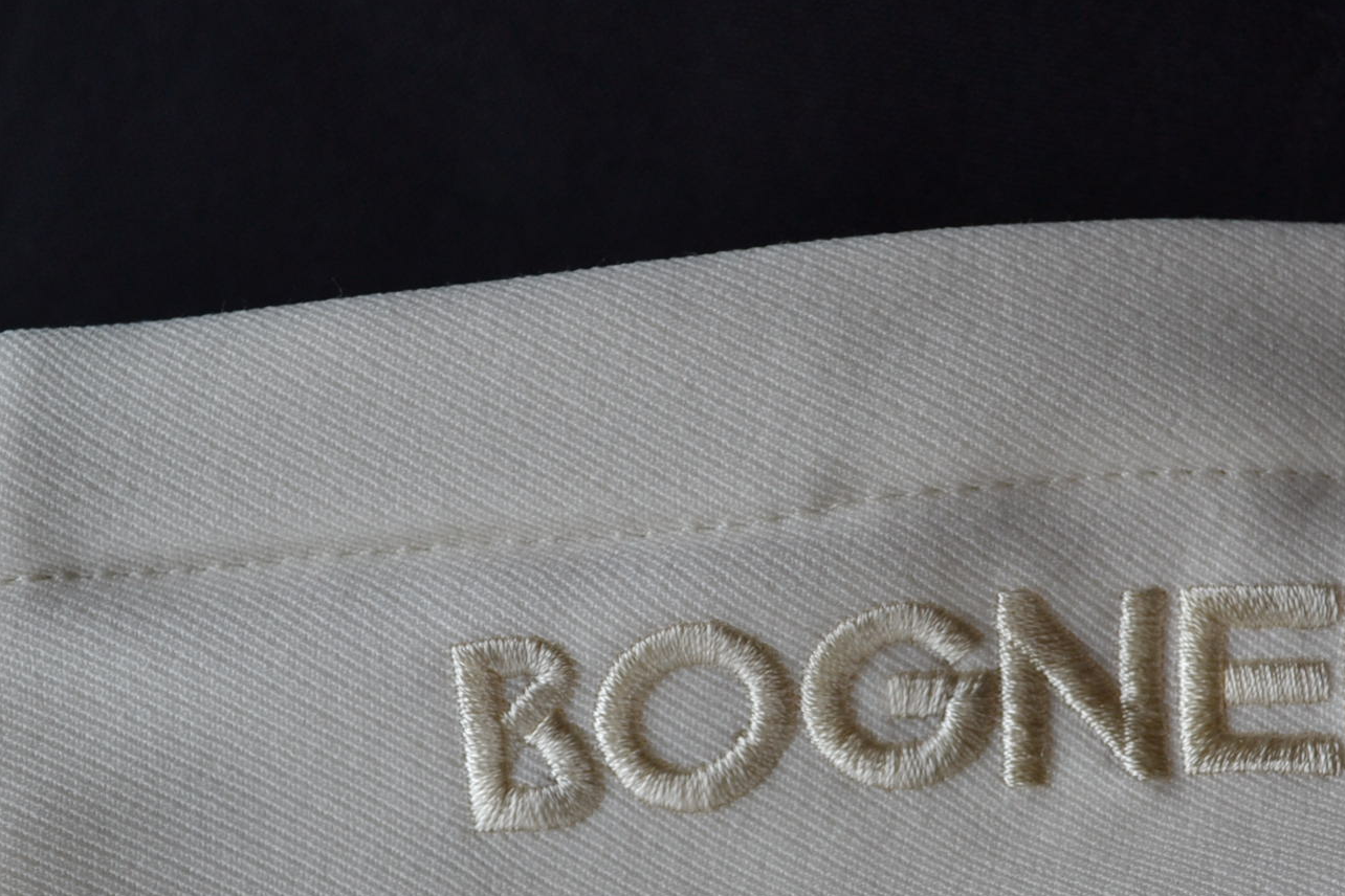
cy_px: 734
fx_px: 2615
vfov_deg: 19.2
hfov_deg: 28.6
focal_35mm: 70
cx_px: 920
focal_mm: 26
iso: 320
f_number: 5.6
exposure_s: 1/125
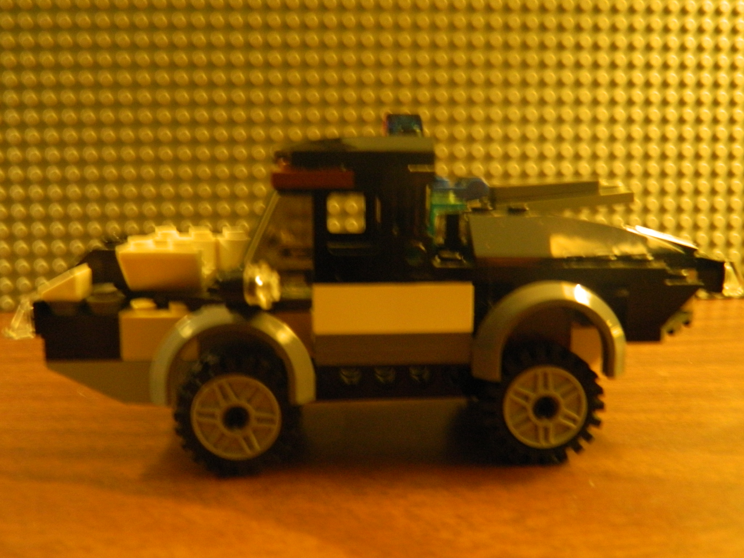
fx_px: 666
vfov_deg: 45.4
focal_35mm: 31
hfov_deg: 58.4
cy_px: 279
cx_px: 372
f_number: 3.2
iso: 400
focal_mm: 5.6
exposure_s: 1/10
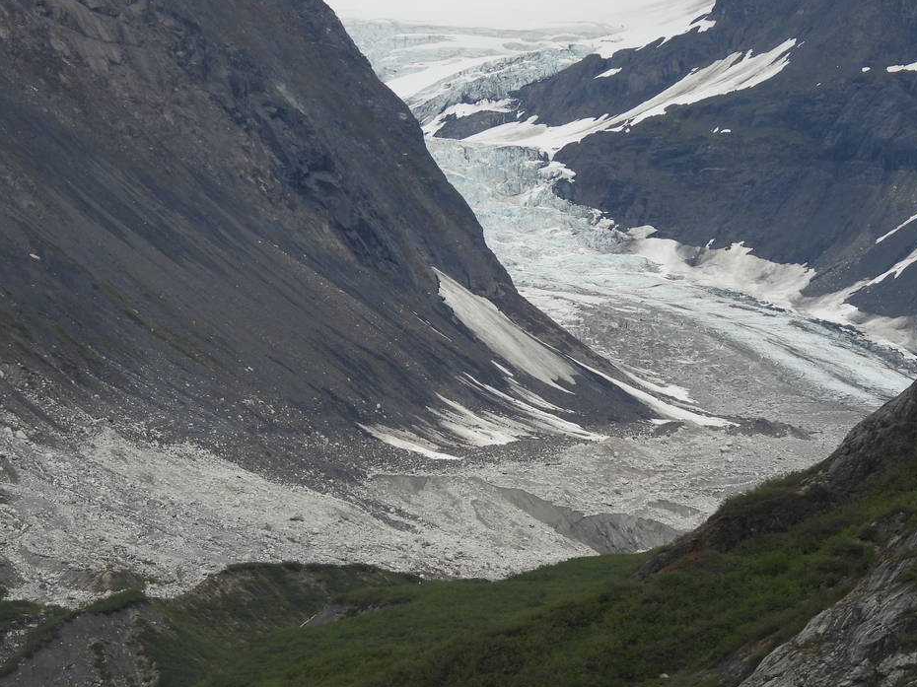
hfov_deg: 8.5
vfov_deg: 6.3
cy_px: 310
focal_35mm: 234
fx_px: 6197
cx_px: 551
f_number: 4.5
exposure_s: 1/400
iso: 100
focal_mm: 30.3
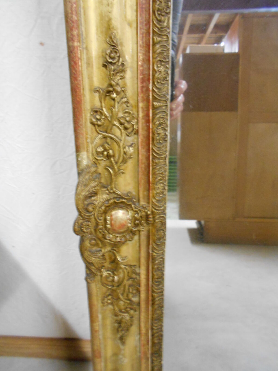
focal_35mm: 26
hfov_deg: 53.1
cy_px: 186
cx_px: 139
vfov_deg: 67.3
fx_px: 278
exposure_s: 1/8
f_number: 3.2
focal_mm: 4.6
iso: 720
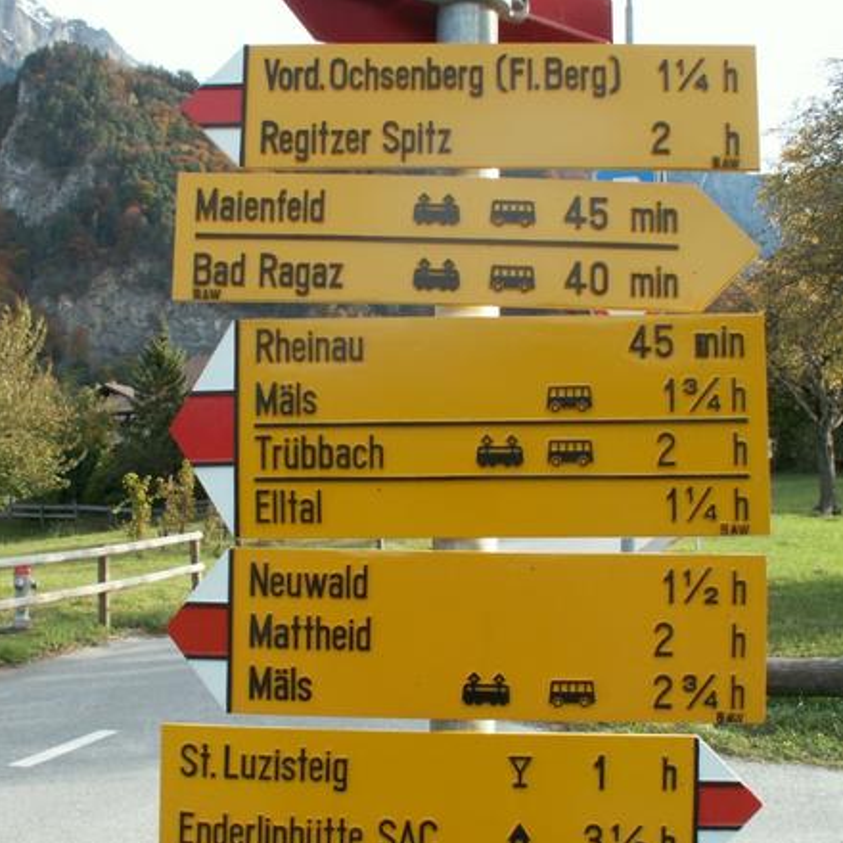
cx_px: 383
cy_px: 427
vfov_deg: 37.6
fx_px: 1240
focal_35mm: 45
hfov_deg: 37.5
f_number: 4.5
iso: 50
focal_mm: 5.86
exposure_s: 1/100
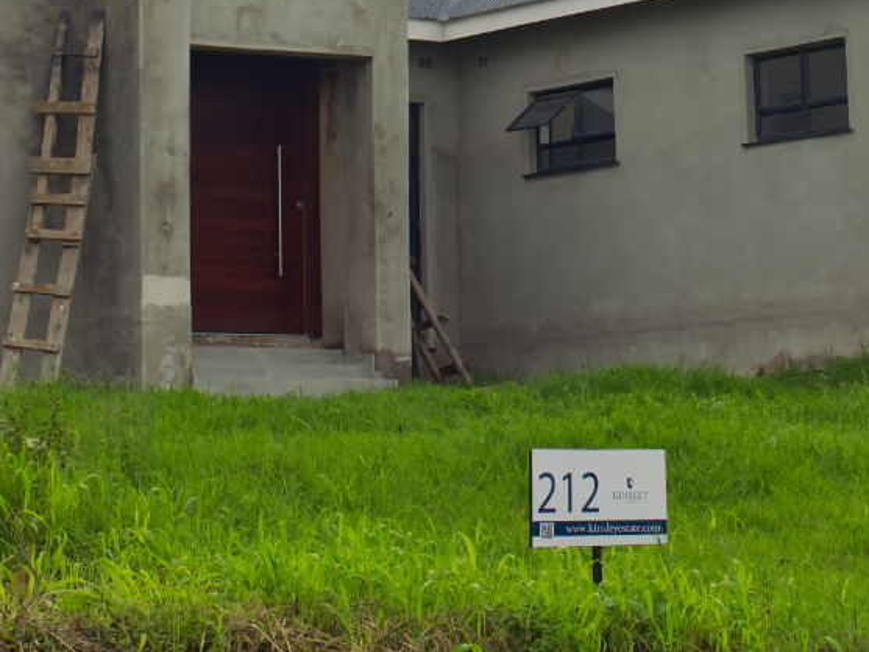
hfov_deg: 13.2
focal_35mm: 149
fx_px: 3741
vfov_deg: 9.8
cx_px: 474
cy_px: -194
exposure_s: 1/800
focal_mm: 30
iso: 100
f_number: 4.5
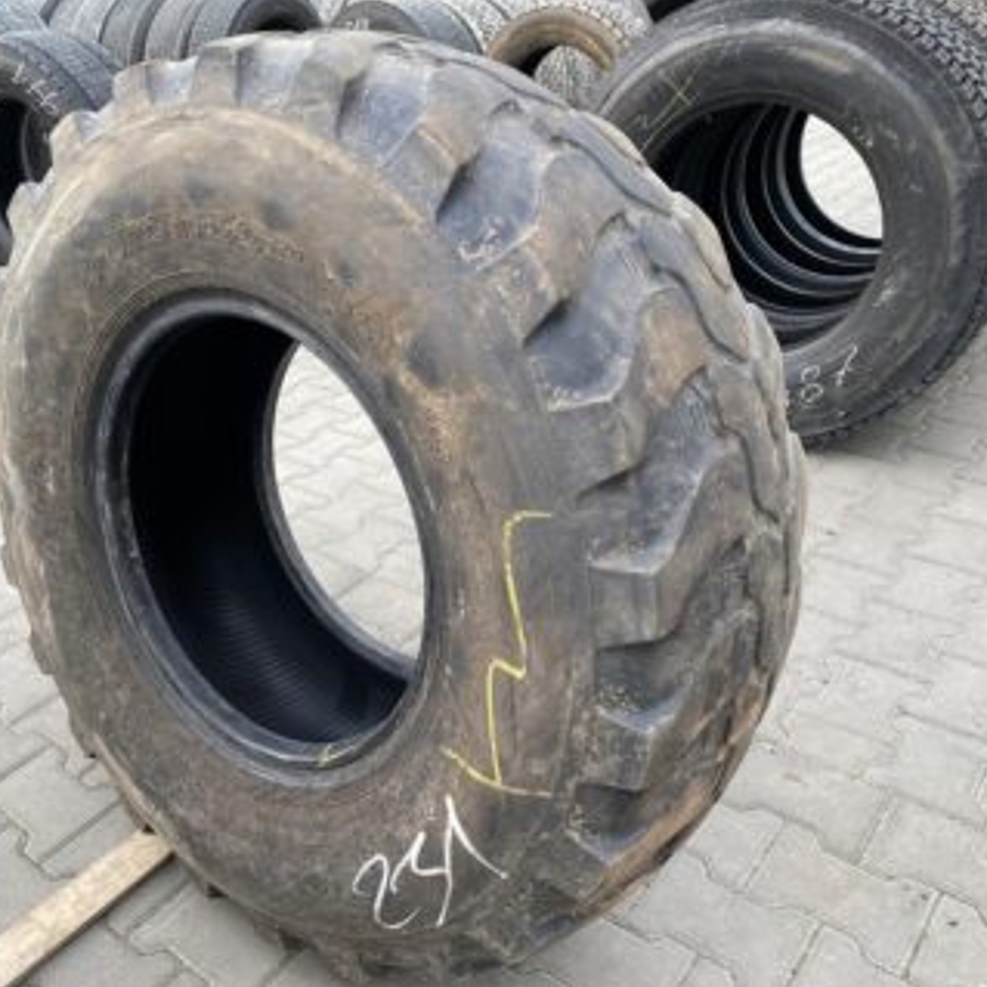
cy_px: 490
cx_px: 374
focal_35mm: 31
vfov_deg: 52.5
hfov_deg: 52.0
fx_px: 1000
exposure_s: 1/122
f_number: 1.8
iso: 40
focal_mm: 4.25
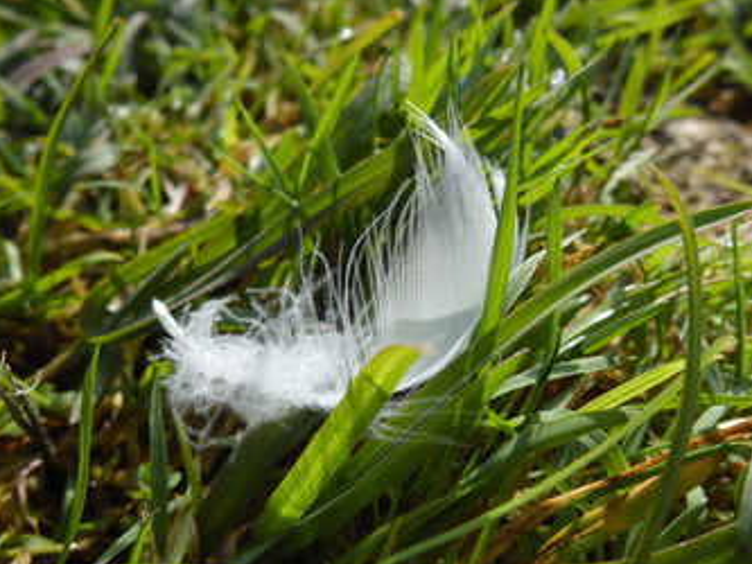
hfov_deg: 44.8
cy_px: 326
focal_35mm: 42
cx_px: 377
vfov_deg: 34.3
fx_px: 913
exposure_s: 1/800
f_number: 3.3
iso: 80
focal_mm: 4.9
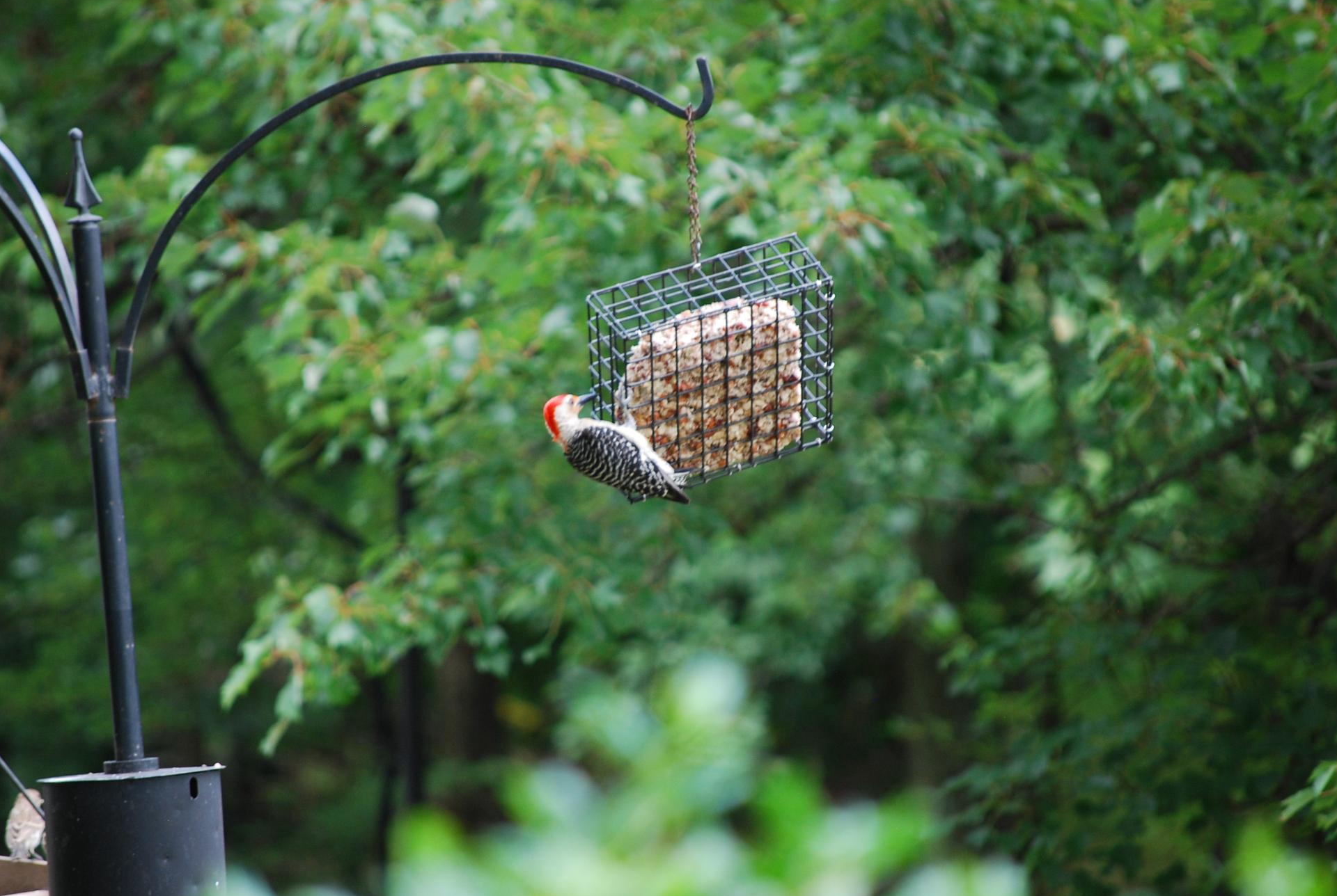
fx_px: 11906
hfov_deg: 6.4
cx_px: 634
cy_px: 475
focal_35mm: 320
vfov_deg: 4.3
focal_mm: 200
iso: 400
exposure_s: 1/80
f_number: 5.6
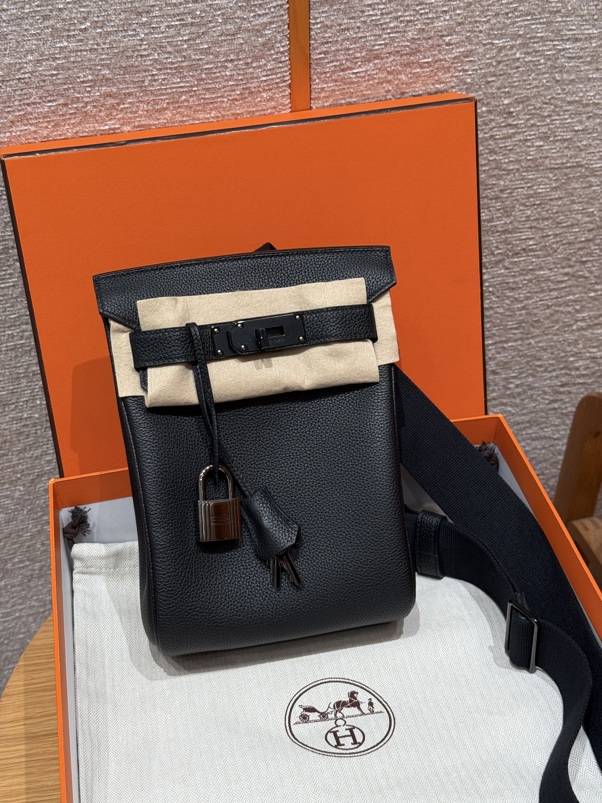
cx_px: 301
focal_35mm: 48
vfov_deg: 39.7
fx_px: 1113
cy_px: 402
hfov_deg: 30.3
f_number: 1.78
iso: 100
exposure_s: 1/76
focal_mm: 6.76
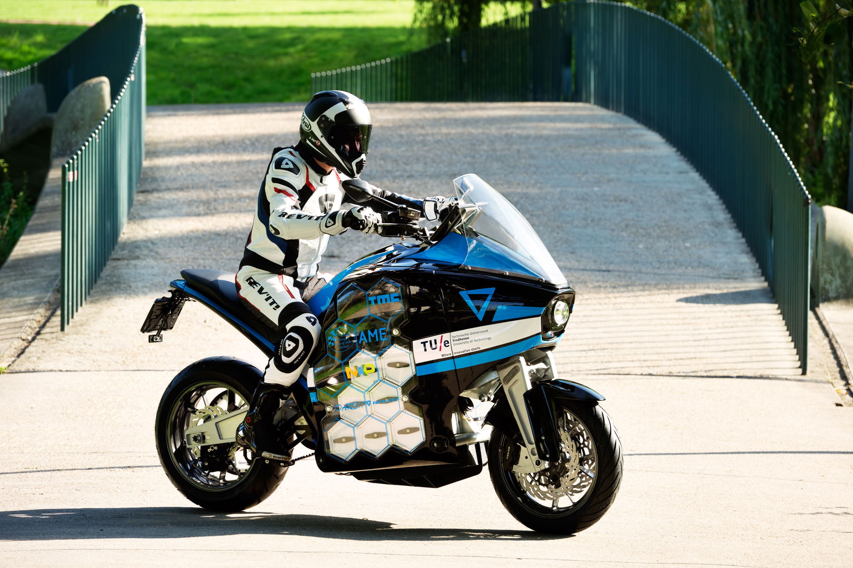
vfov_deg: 7.4
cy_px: 284
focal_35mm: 185
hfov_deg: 11.1
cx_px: 426
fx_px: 4382
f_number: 7.1
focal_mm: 185
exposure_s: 1/250
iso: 400
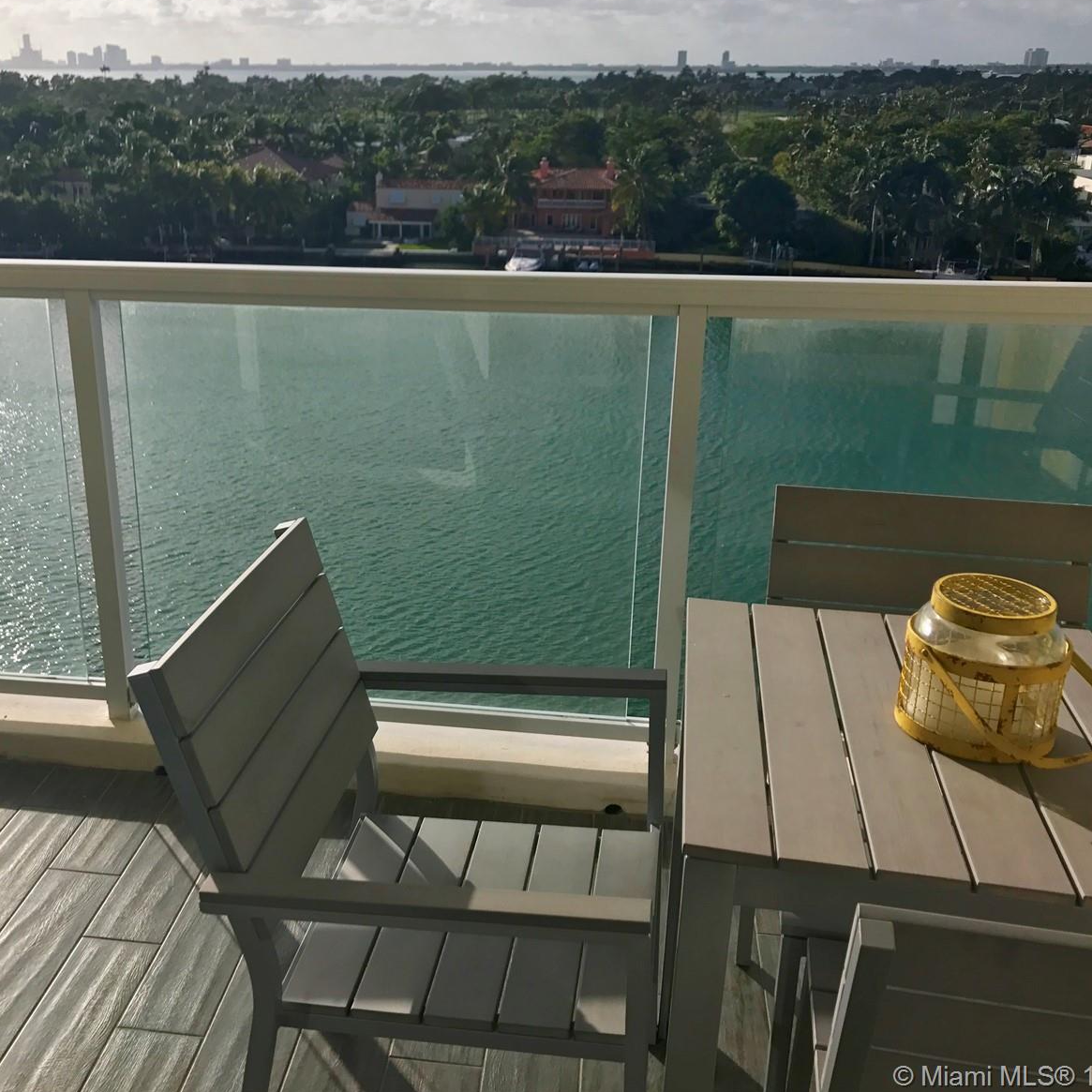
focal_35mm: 34
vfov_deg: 48.4
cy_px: 533
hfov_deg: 48.2
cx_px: 448
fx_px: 1213
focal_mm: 3.99
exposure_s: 1/4367
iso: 20
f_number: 1.8
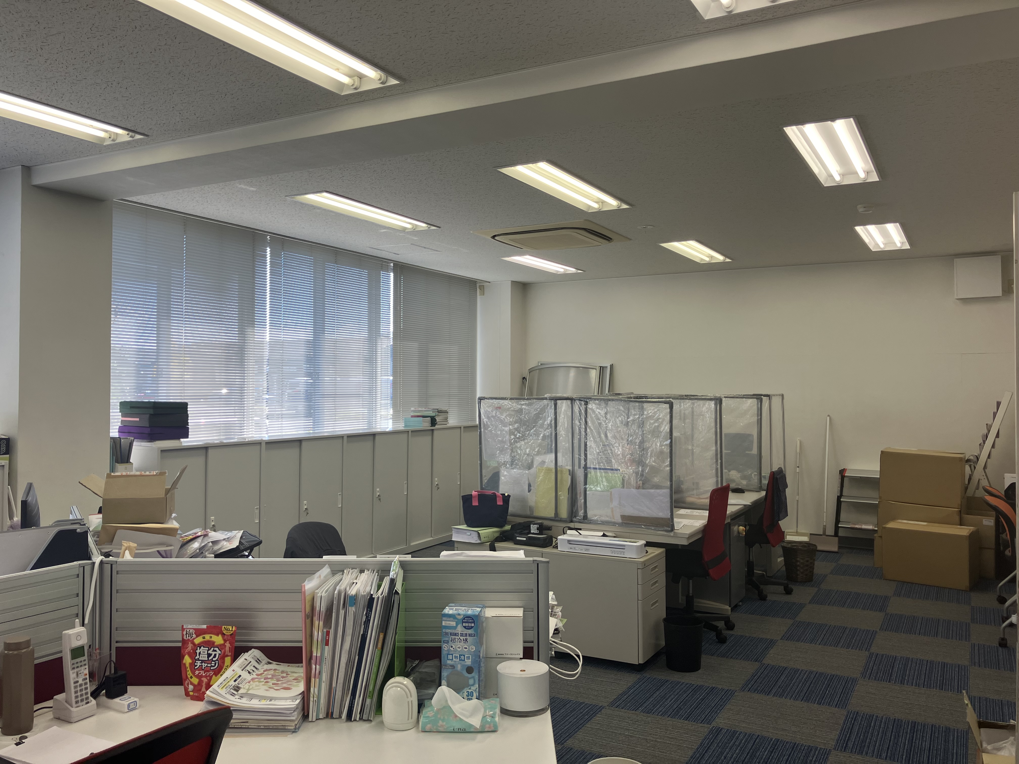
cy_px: 382
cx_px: 510
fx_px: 824
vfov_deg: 49.7
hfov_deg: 63.4
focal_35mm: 28
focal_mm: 3.99
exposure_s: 1/133
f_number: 1.8
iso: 20
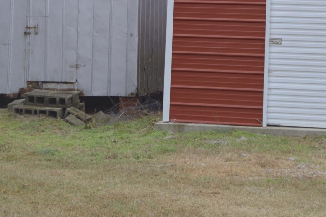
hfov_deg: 21.3
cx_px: 234
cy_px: -31
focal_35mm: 95
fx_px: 860
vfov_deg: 14.0
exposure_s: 1/200
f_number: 7.1
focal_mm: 22
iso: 100
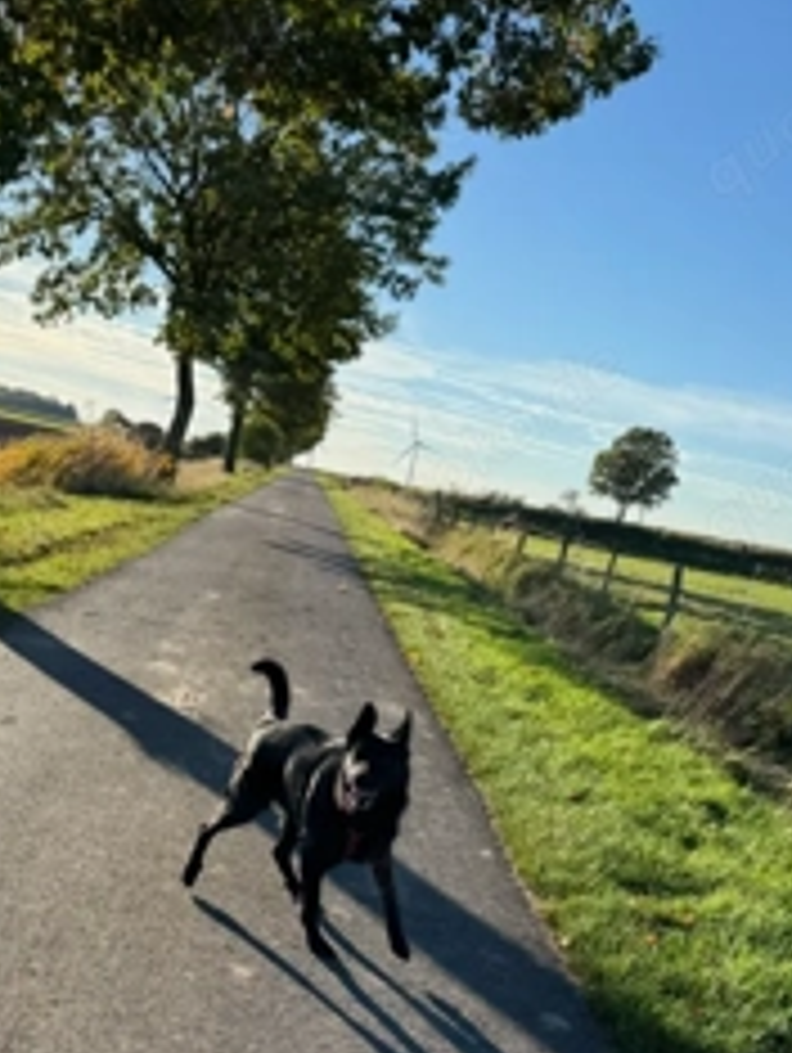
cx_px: 243
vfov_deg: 43.5
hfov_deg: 34.8
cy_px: 846
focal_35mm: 41
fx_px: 1248
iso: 80
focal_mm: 6.76
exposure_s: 1/2331
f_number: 1.78
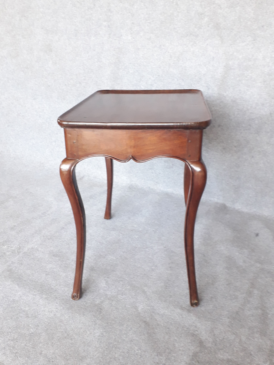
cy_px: 182
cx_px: 137
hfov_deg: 51.4
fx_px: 285
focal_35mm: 27
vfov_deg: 65.3
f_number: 1.9
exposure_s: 1/50
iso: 125
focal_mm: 3.6
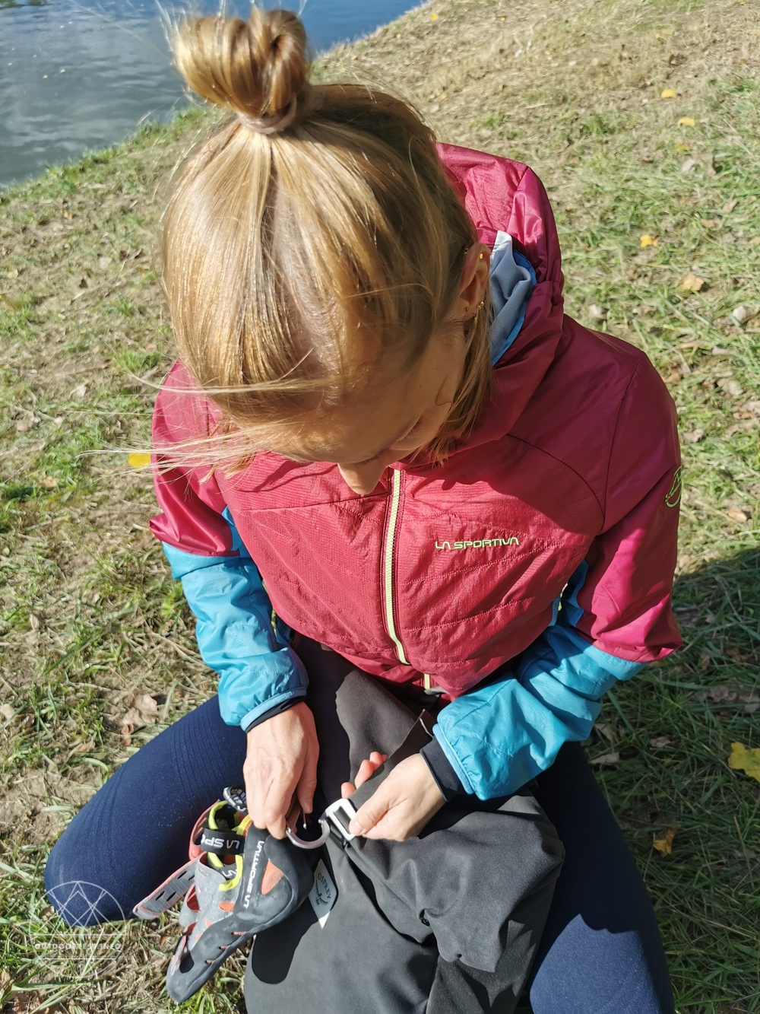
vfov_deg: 65.3
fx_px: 790
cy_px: 507
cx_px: 380
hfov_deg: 51.4
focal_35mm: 27
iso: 50
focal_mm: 5.56
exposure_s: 1/2874
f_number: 1.6
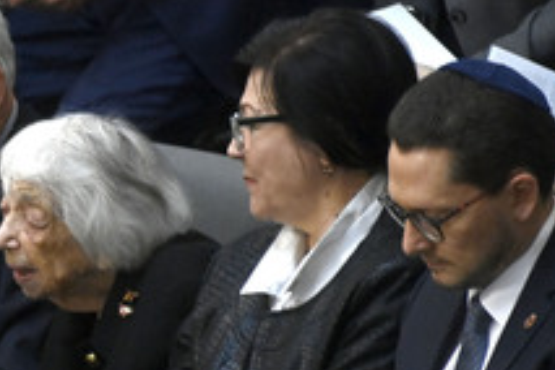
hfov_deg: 1.9
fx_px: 16340
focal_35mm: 1060
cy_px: 279
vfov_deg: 1.3
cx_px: 56
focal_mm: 500
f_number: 5.6
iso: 8000
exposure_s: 1/250
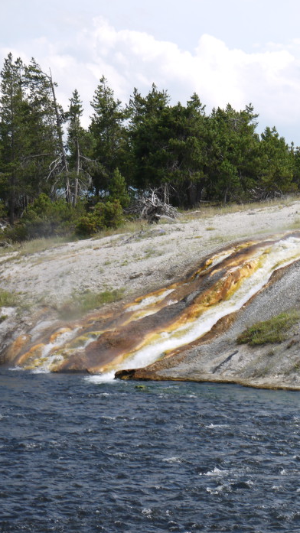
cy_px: 289
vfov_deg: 19.1
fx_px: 1584
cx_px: 387
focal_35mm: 112
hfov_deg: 10.6
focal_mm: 35
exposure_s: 1/250
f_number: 9
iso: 160
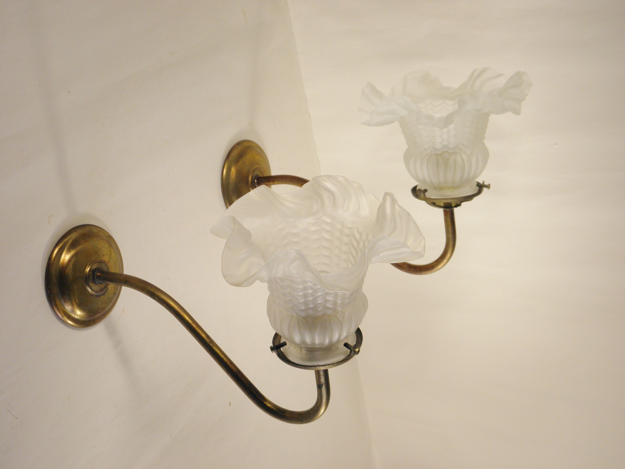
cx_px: 312
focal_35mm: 47
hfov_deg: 40.4
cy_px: 234
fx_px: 849
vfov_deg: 30.9
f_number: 3.9
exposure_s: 1/100
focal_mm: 8.6
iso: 100
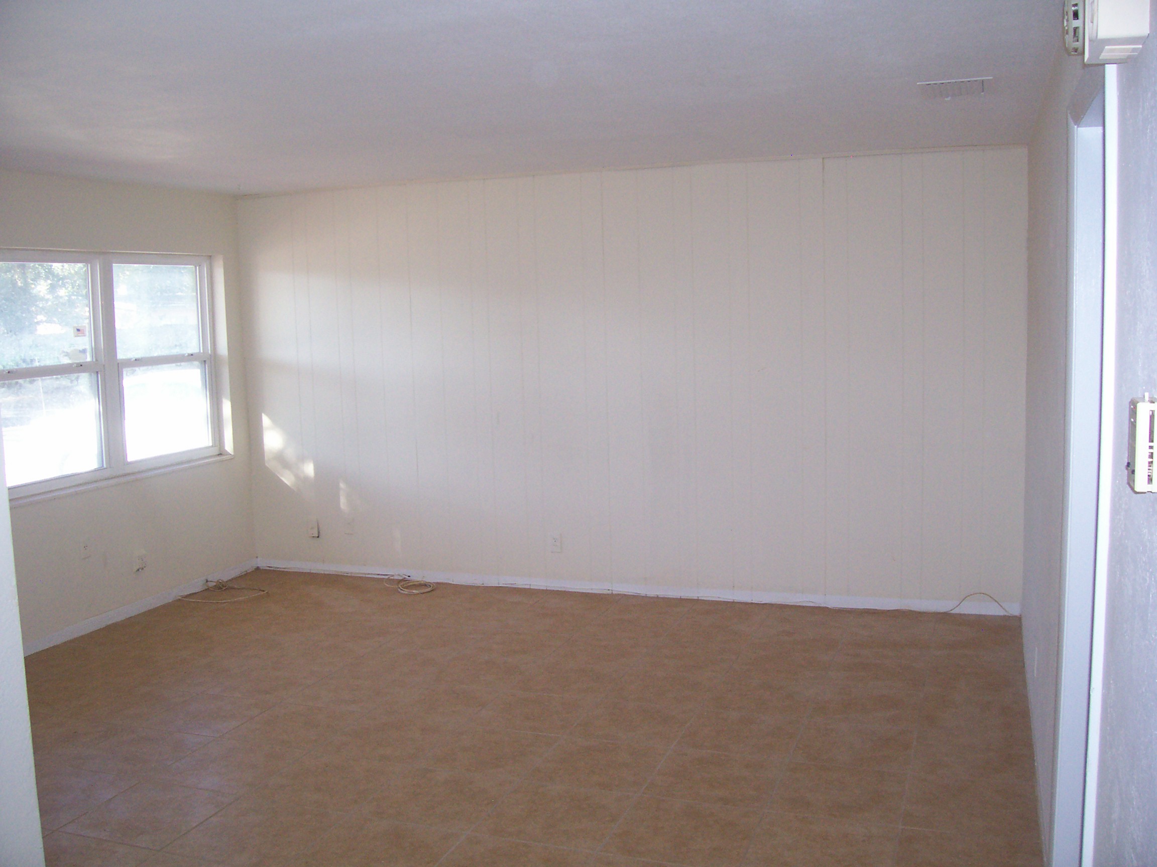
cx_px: 578
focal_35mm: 34
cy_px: 434
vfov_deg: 41.8
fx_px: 1136
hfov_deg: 54.0
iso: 140
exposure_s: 1/112
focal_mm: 5.6
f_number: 2.7
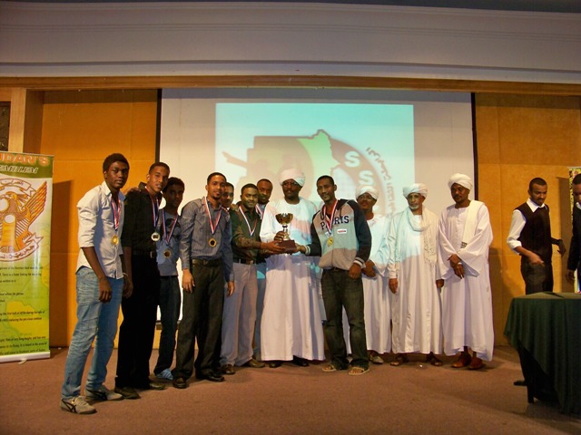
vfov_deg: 42.9
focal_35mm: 33
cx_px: 290
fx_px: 554
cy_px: 218
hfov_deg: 55.4
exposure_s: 1/30
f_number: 2.8
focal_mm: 5.85
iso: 200
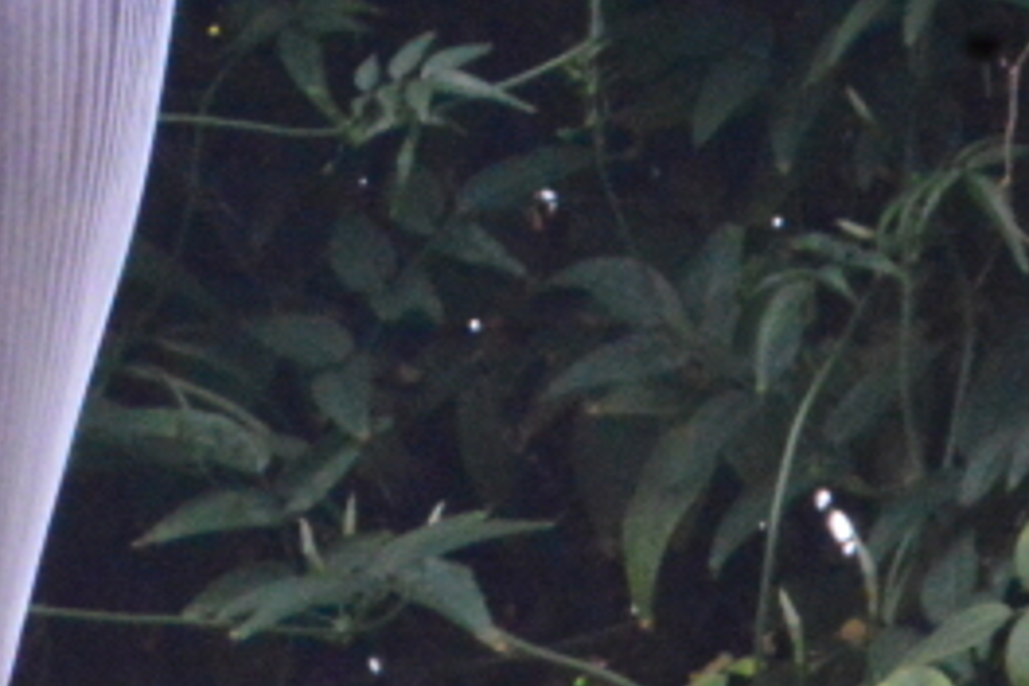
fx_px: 49874
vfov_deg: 0.8
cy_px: -209
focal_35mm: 1745
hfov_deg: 1.2
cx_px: -86
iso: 6400
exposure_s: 1/20
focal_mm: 300
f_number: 32
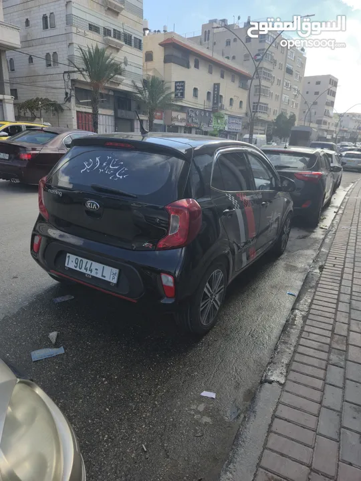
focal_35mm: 23
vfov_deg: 73.9
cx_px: 180
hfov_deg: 58.9
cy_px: 240
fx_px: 320
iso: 25
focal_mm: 5.4
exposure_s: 1/1339
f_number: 1.8
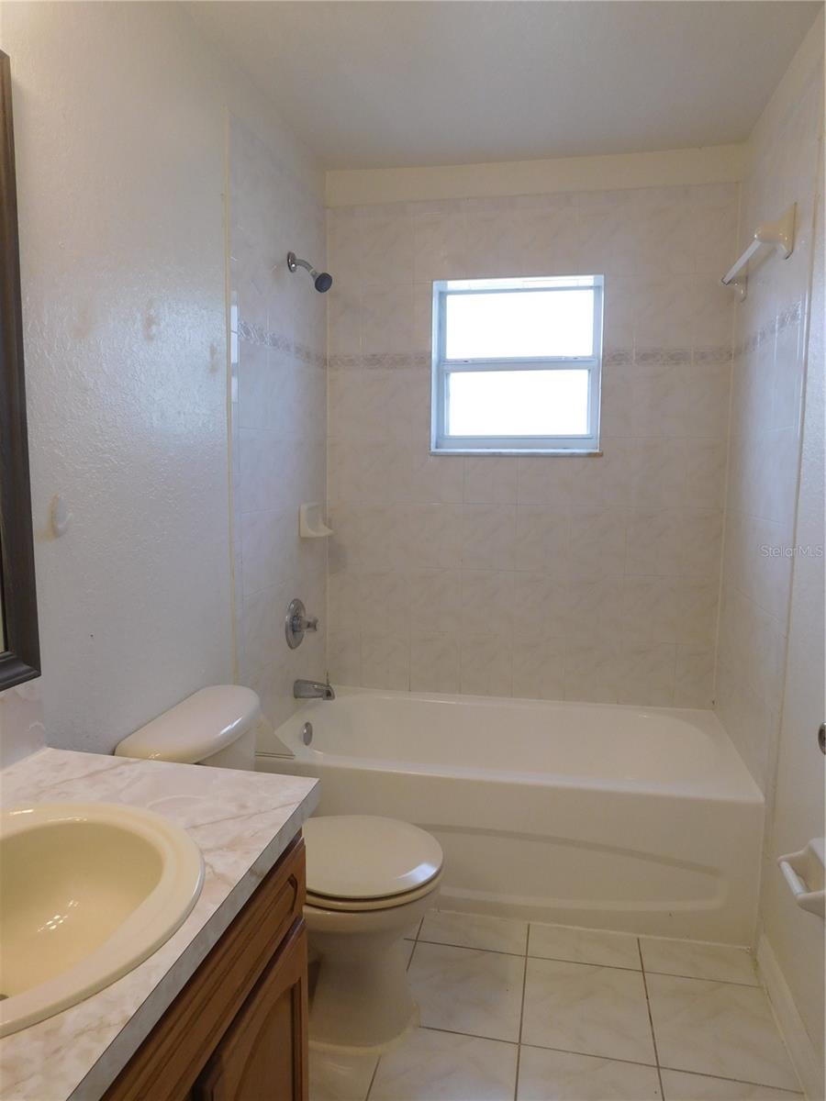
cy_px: 550
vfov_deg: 73.9
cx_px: 413
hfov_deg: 58.9
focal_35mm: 23
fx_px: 732
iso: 125
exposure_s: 1/80
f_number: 3
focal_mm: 4
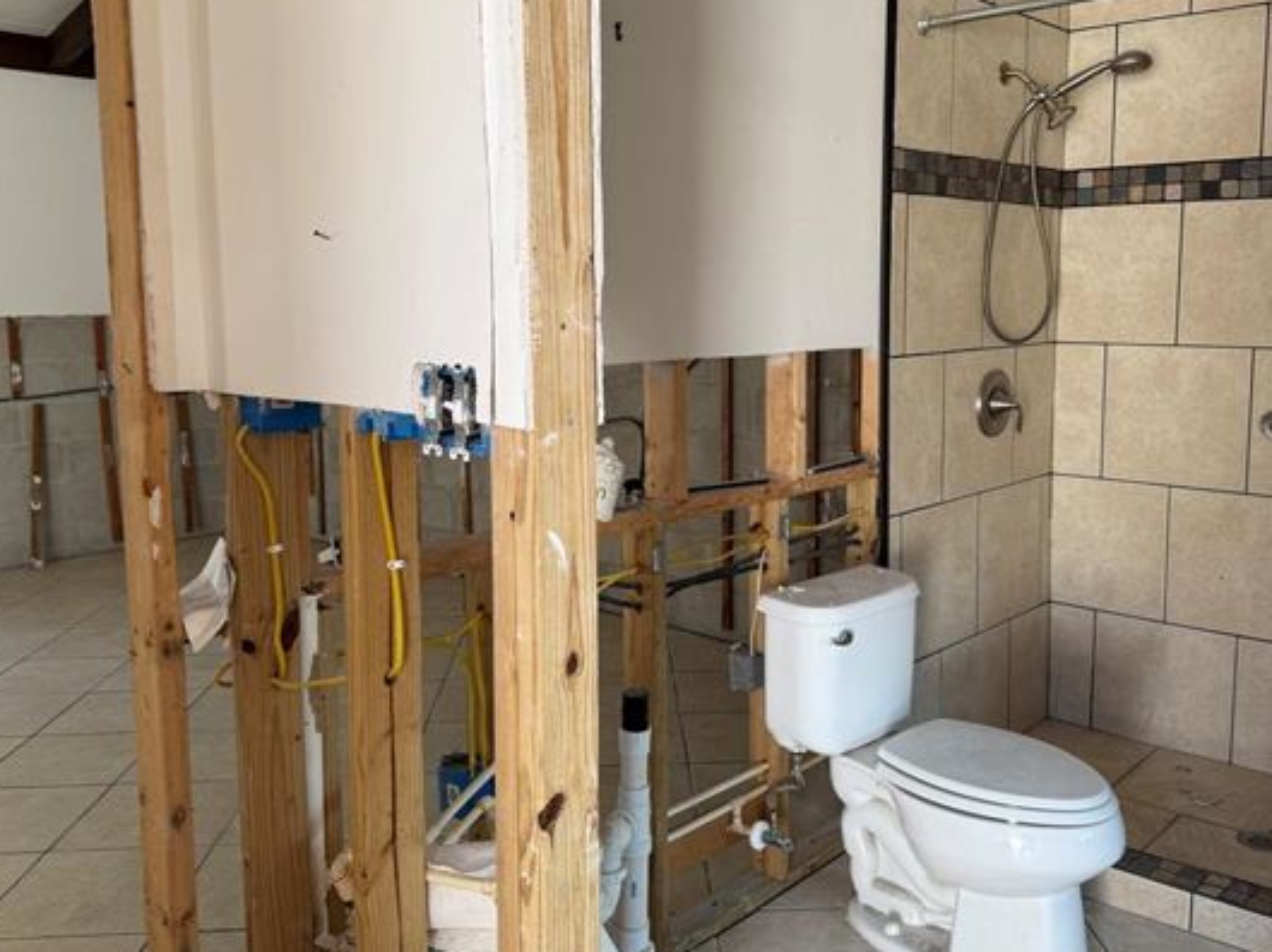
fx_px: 1175
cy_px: 426
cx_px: 677
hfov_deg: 56.8
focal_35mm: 32
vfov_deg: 44.0
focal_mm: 6.76
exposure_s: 1/121
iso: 100
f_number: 1.78
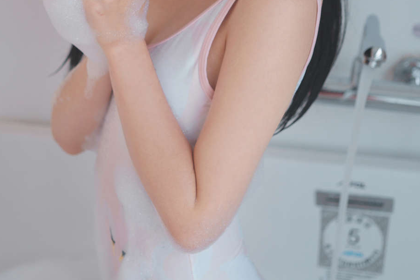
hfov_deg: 20.6
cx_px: 187
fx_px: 1155
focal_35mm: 99
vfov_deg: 13.7
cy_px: 40
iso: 320
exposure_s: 1/100
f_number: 2.8
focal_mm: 50
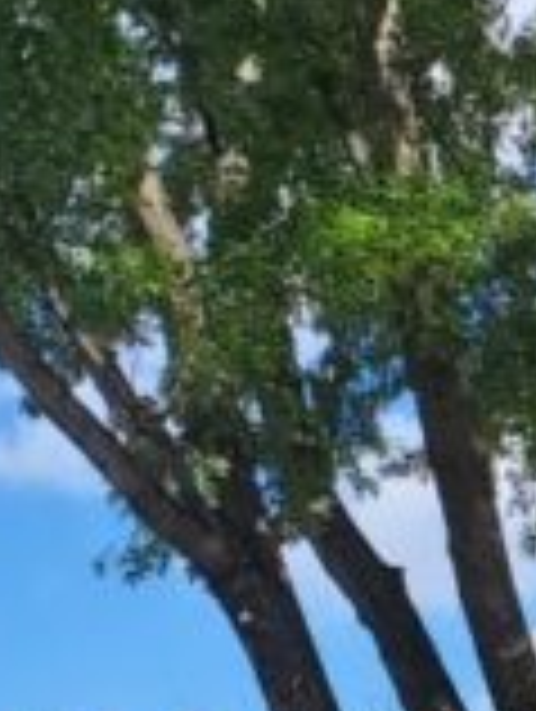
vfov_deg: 11.7
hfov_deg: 8.5
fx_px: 3459
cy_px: 562
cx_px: 950
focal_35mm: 168
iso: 50
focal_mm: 4.3
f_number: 2.4
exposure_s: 1/918
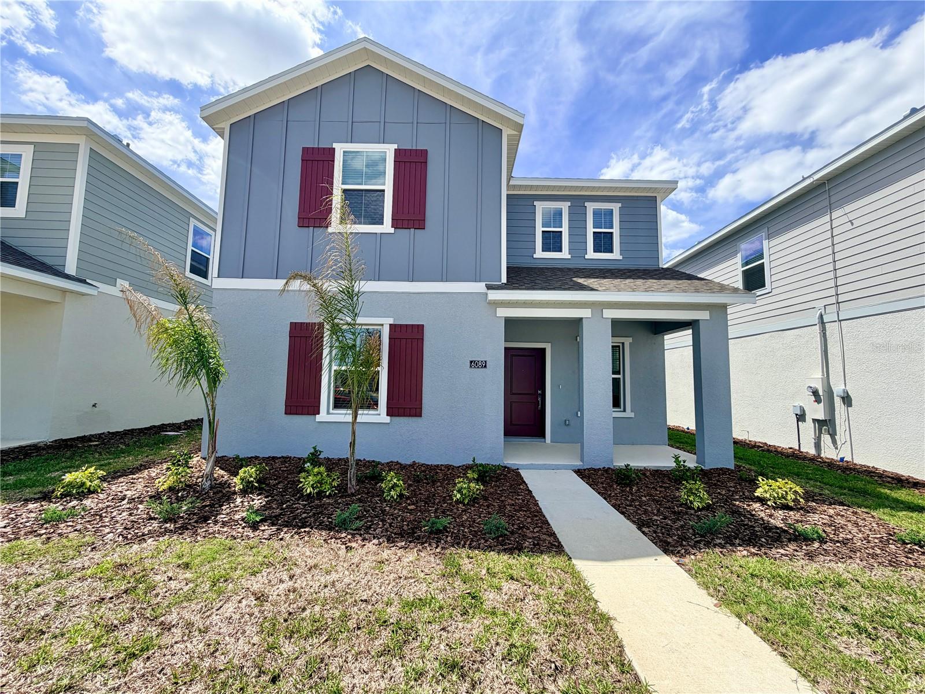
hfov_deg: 102.1
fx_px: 374
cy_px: 347
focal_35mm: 14
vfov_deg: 85.7
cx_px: 462
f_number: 2.2
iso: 25
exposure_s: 1/841
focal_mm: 2.22
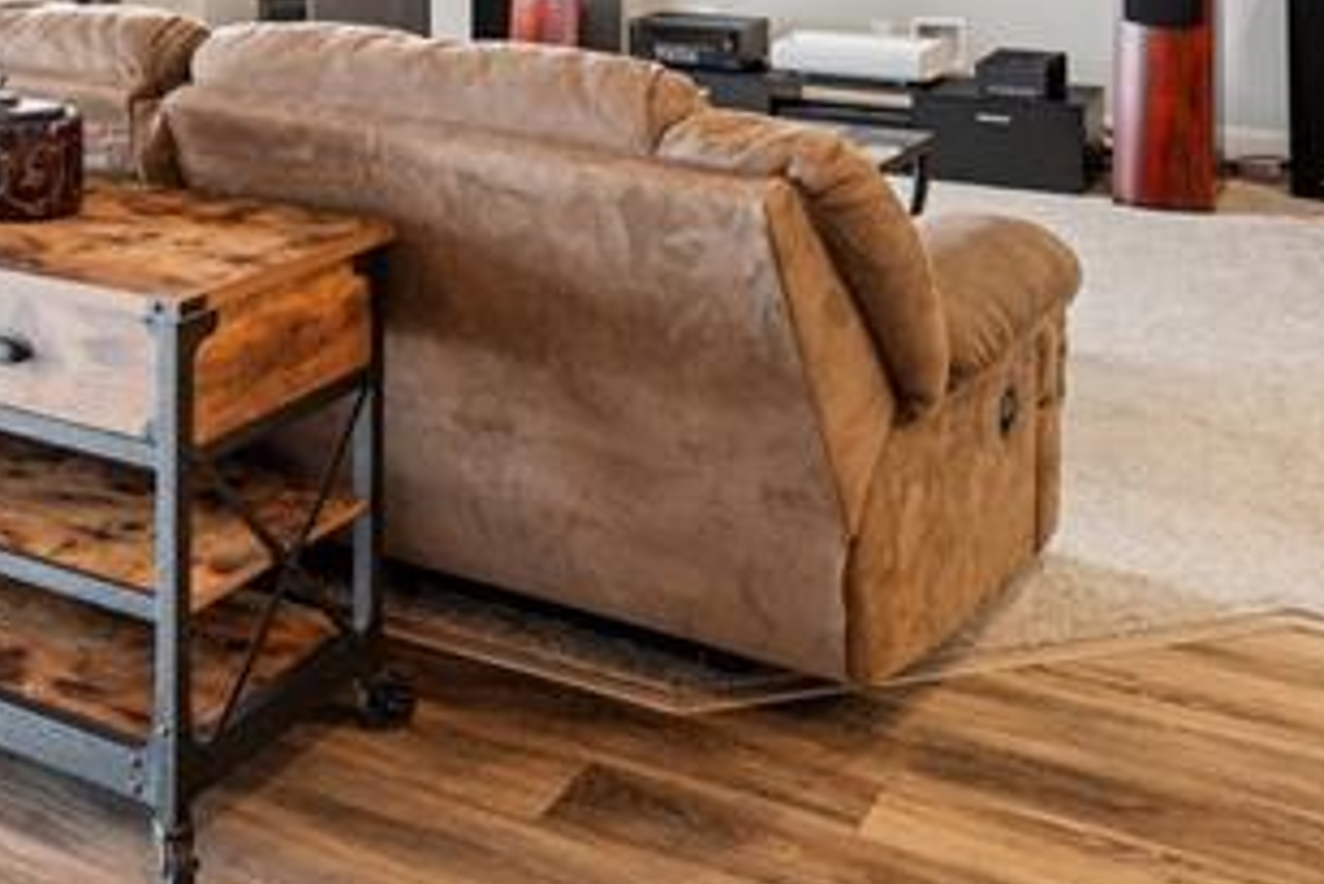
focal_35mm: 50
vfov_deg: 24.0
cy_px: -237
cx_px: 457
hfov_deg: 39.2
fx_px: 1840
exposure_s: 1/2.5
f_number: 11
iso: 800
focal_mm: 15
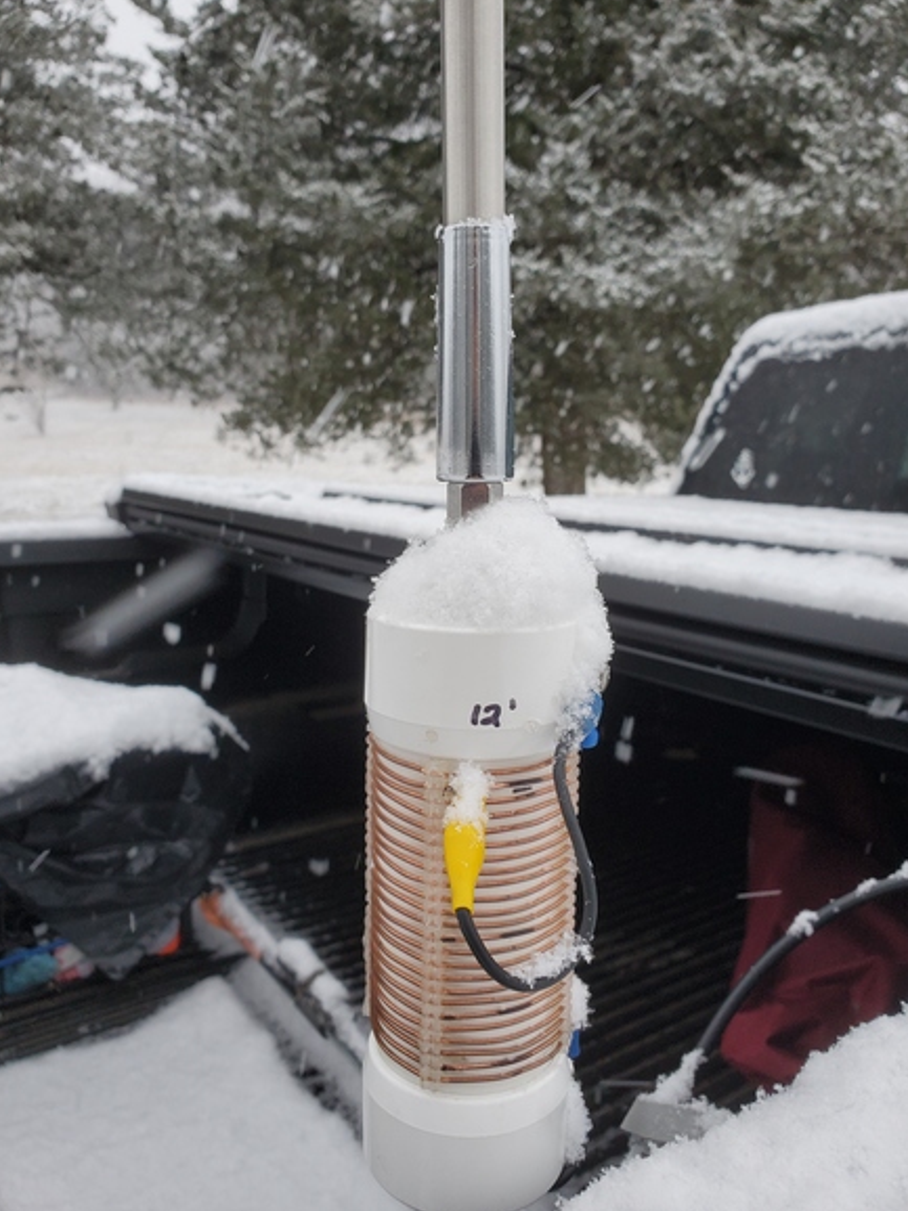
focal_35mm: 27
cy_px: 595
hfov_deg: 51.3
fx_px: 945
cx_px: 447
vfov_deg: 65.3
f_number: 2.4
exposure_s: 1/120
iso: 100
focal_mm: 4.3
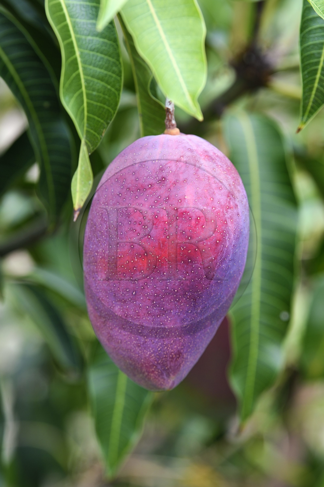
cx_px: 162
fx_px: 2703
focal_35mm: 200
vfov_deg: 10.3
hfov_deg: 6.9
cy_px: 244
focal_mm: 200
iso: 200
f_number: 6.3
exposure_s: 1/200
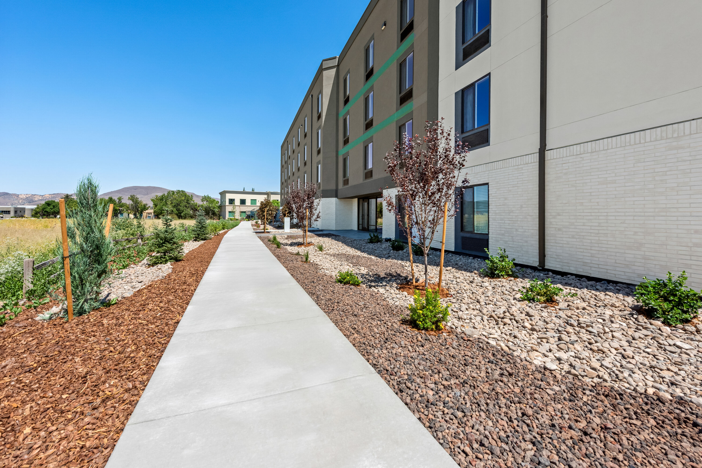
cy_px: 234
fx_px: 273
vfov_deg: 81.2
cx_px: 351
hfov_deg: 104.3
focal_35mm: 14
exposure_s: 1/800
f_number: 8
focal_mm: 14
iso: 250
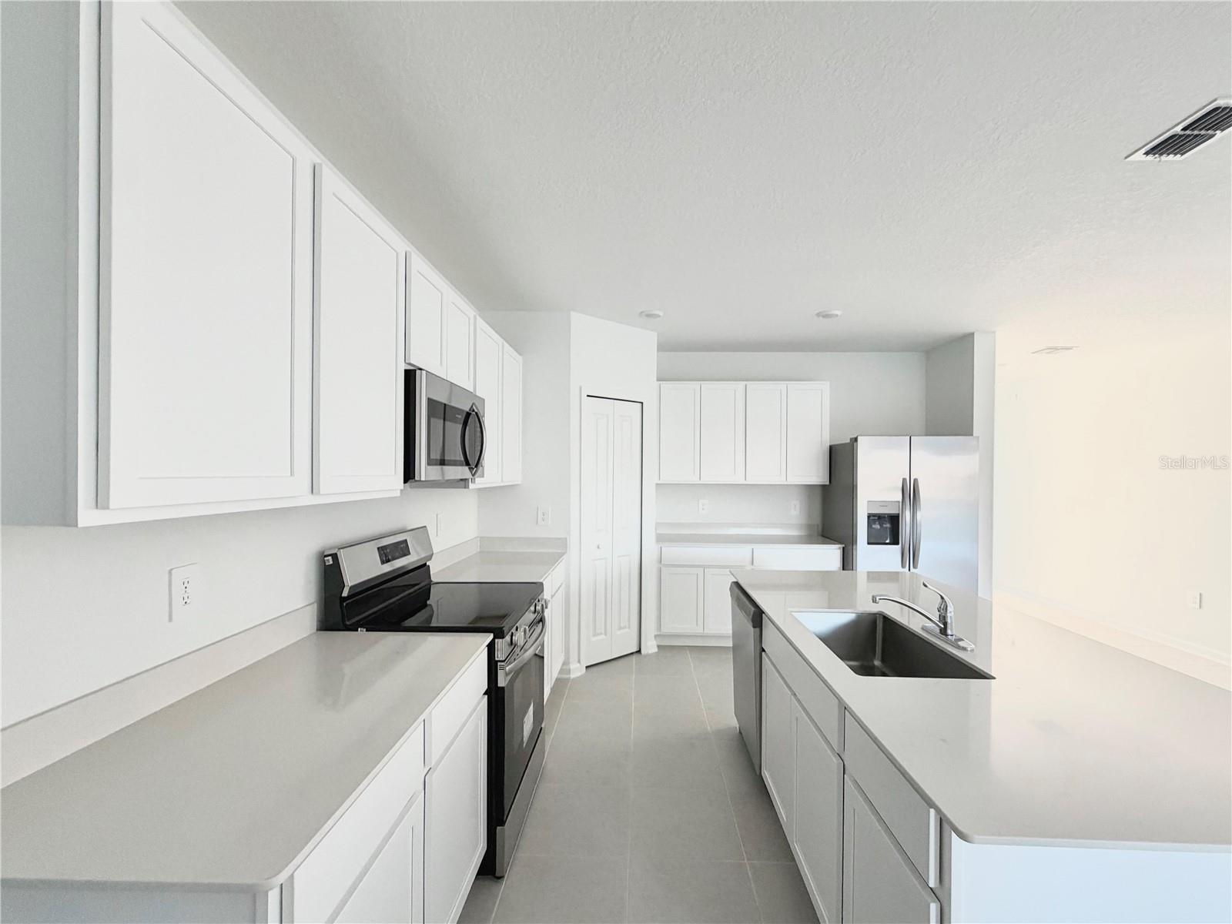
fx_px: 498
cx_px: 616
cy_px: 462
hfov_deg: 102.1
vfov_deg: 85.7
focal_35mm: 14
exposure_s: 1/118
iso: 320
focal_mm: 2.22
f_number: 2.2
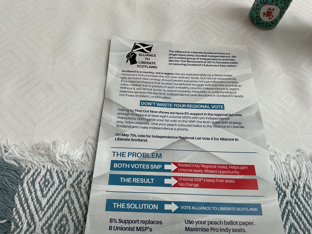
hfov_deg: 61.7
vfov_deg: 48.2
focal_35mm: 29
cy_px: 117
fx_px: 261
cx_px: 156
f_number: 1.8
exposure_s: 1/120
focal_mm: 3
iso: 64
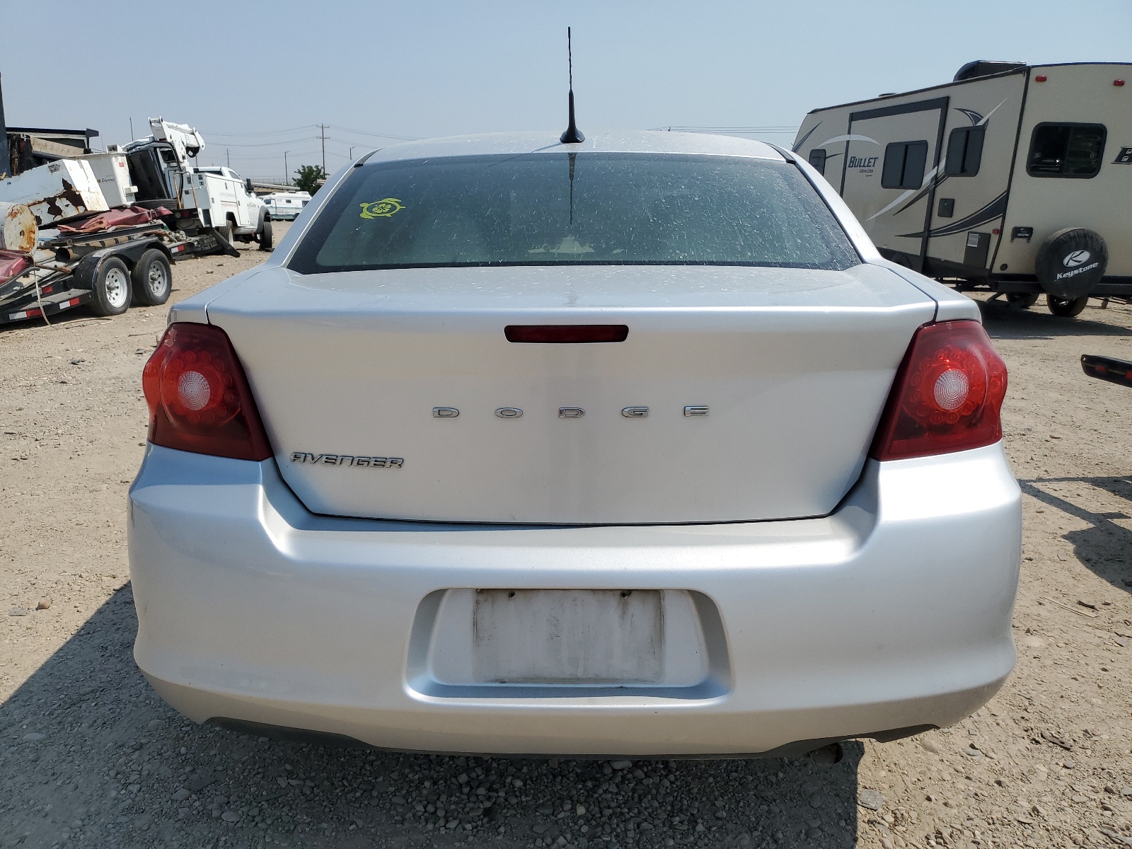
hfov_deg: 67.3
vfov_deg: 53.1
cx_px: 566
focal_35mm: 26
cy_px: 424
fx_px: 850
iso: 50
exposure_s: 1/5000
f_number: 1.5
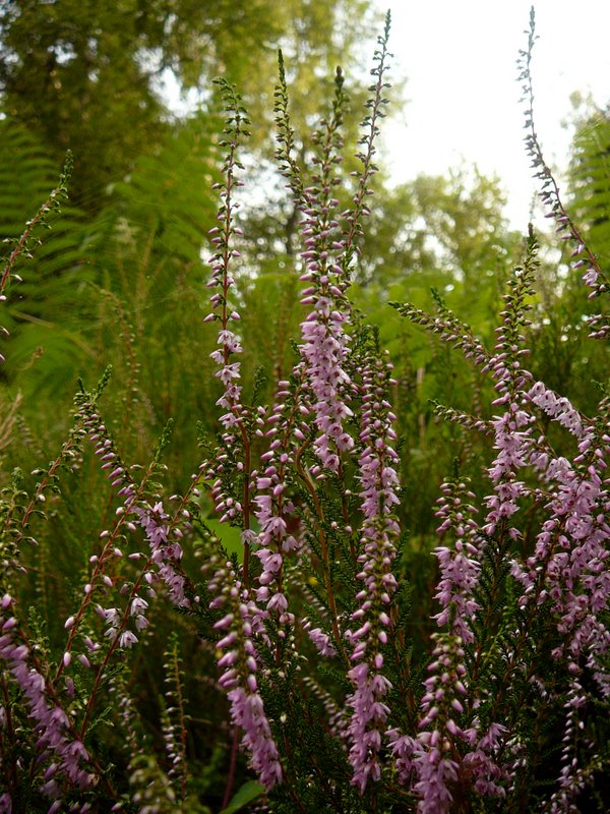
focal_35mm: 35
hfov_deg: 40.7
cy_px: 407
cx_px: 305
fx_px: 822
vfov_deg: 52.6
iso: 80
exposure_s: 1/125
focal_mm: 5.2
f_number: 2.8
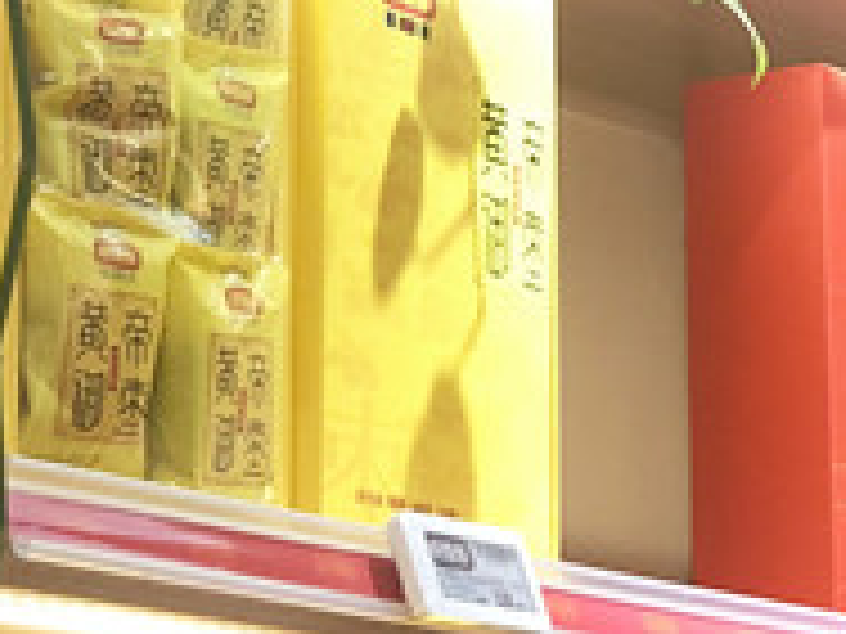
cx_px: 1076
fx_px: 5401
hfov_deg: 8.8
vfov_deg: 6.7
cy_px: 301
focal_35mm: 221
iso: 64
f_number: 2.4
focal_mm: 6
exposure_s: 1/50
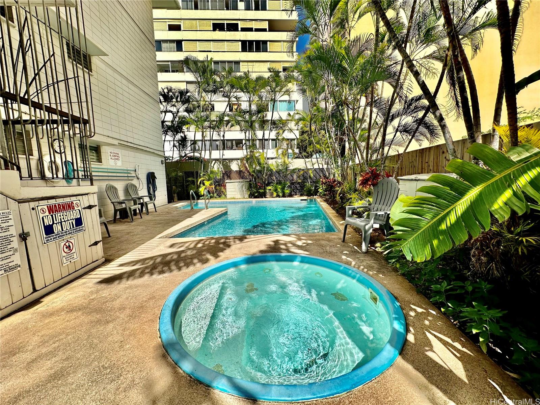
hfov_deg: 102.1
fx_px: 218
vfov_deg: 85.7
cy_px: 202
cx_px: 270
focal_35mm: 14
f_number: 2.2
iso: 50
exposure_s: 1/1770
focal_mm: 2.22
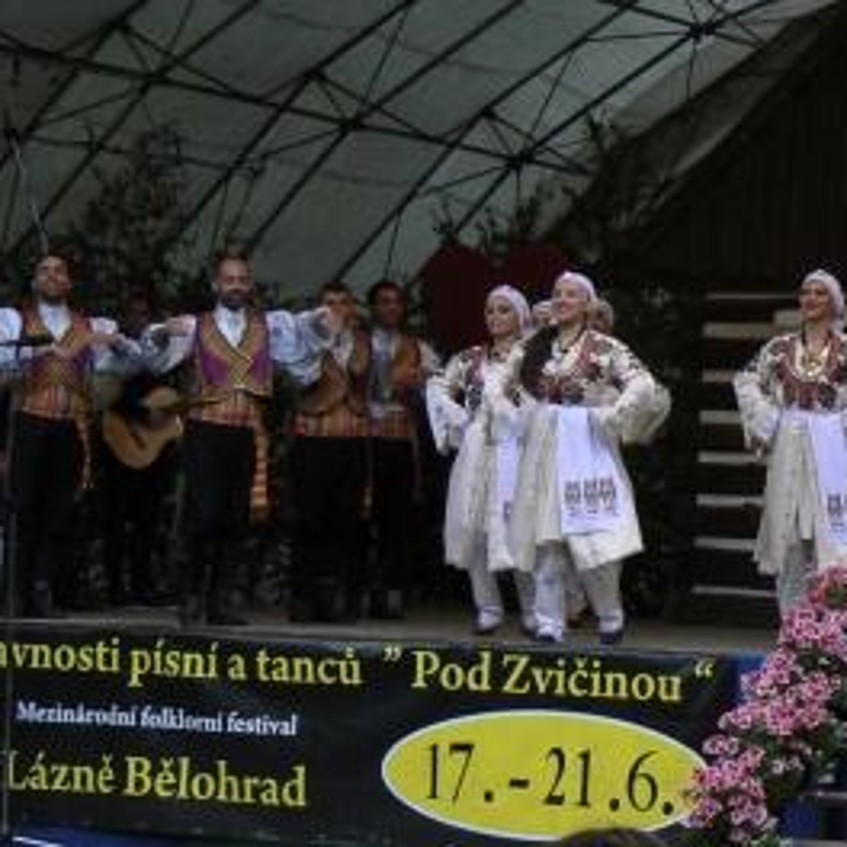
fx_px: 3516
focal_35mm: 127
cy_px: 371
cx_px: 388
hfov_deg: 13.7
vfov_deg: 13.7
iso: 80
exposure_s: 1/100
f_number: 4
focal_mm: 12.6
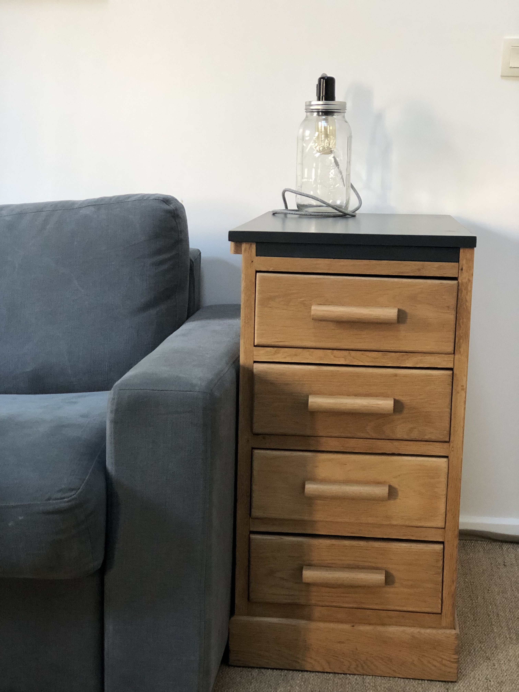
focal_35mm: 57
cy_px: 346
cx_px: 260
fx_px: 1139
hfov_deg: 25.7
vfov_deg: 33.8
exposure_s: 1/30
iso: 250
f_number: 2.8
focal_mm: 6.6
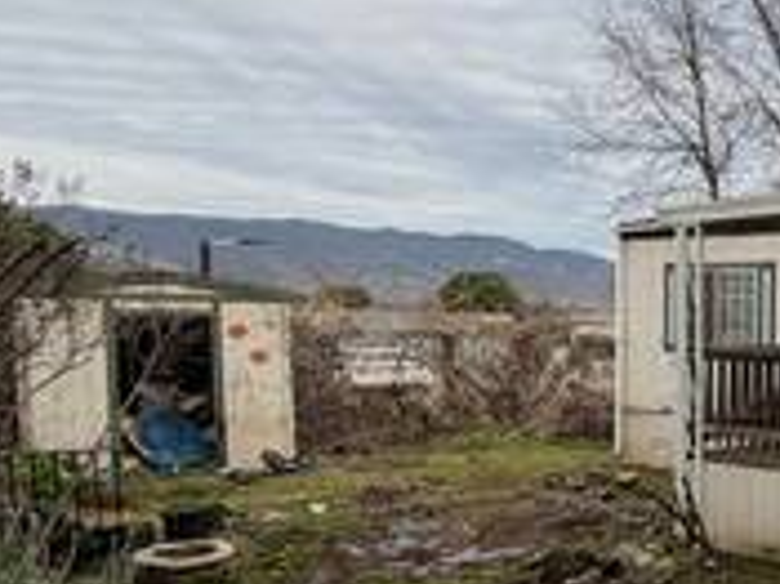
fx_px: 923
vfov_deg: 34.6
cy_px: 406
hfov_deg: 32.9
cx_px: 1034
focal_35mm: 41
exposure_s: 1/193
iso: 40
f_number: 2.2
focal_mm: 2.22
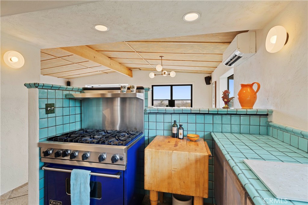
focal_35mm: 18
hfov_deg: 91.6
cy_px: 102
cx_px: 154
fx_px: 150
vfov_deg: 68.9
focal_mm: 17.5
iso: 400
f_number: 9
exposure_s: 1/4
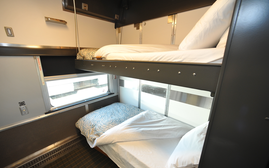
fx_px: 110
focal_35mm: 15
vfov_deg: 74.7
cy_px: 89
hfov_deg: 101.4
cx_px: 133
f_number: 7.1
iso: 640
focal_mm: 14
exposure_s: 1/30
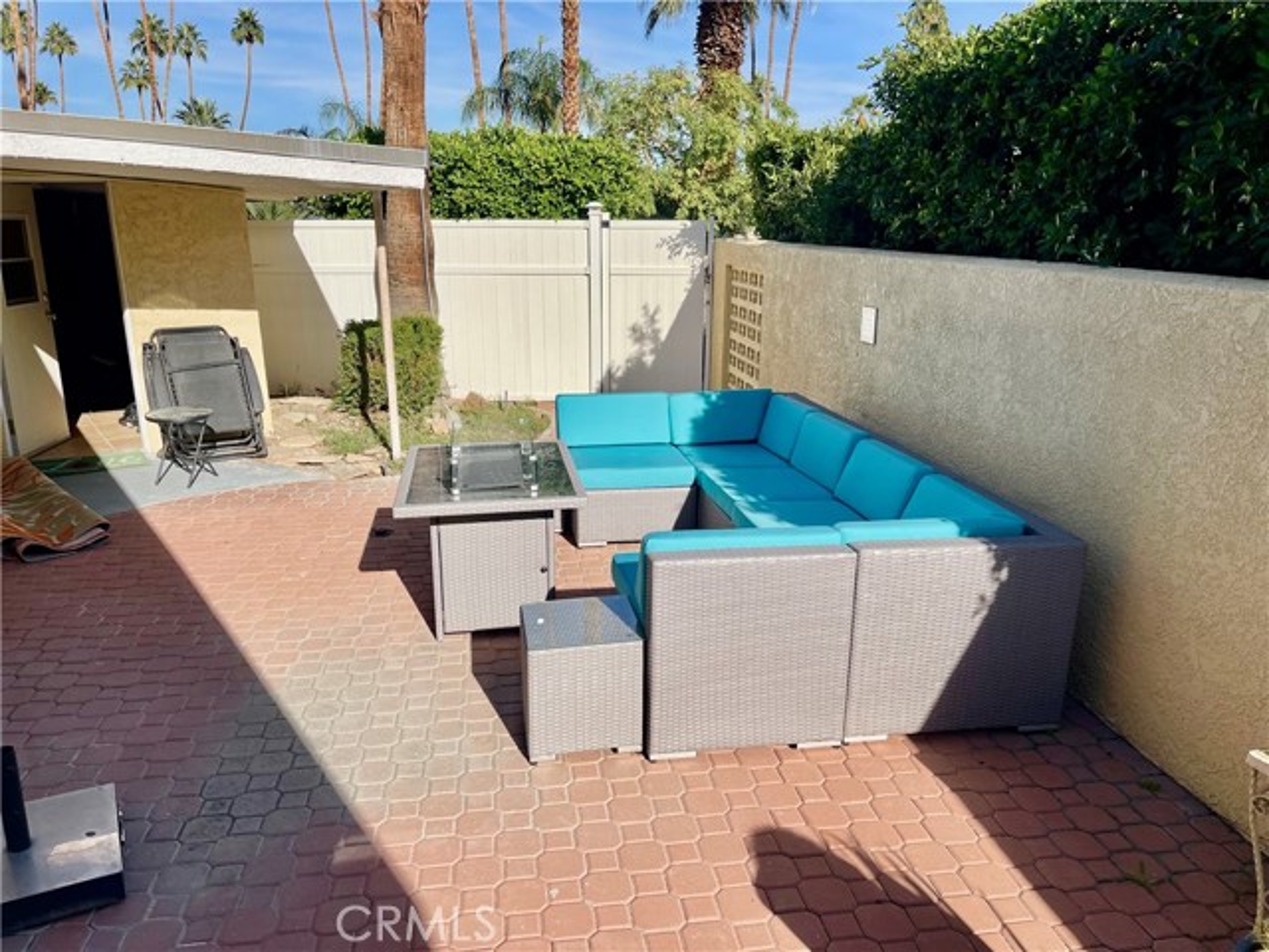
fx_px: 916
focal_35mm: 25
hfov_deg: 69.4
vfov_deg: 54.9
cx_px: 634
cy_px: 476
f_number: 1.6
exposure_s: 1/4525
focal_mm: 5.1
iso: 32
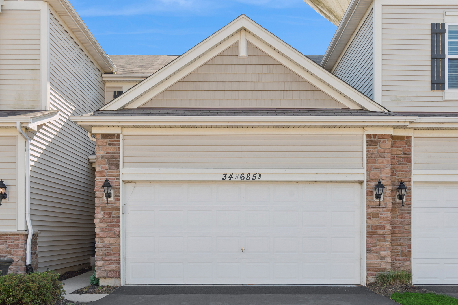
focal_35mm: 36
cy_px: 152
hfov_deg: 53.1
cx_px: 229
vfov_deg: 36.9
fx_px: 458
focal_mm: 24
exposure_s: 1/60
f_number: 8
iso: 250
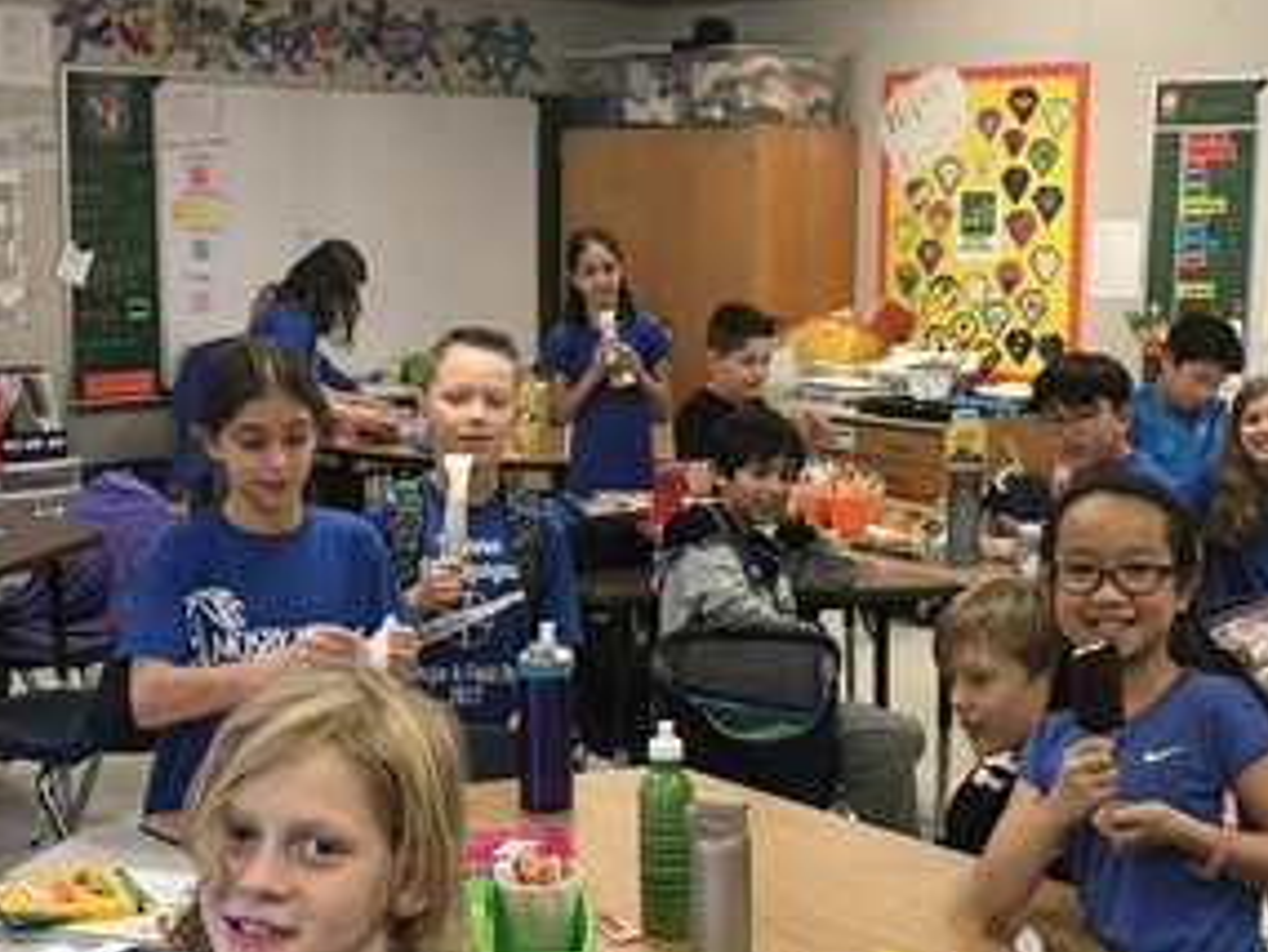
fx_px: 2016
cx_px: 636
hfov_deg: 34.9
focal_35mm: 55
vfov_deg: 26.6
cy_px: 463
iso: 40
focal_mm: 3.99
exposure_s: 1/30
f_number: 1.8
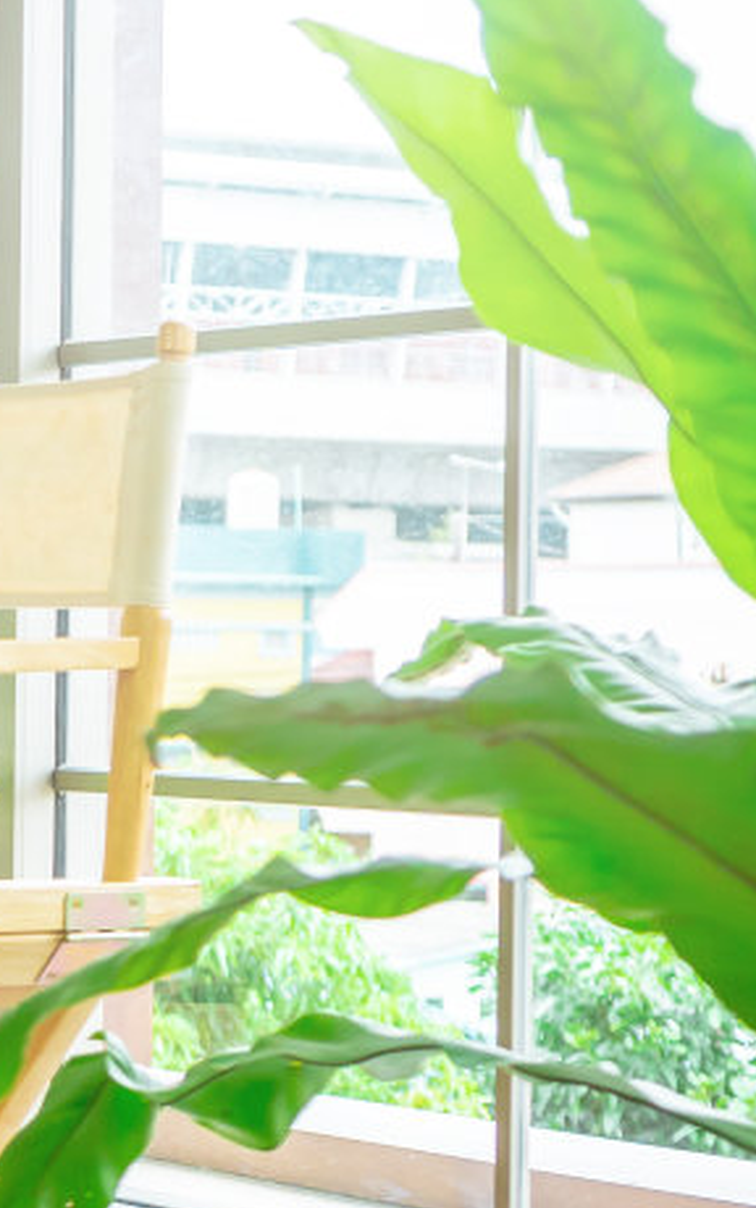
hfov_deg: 9.2
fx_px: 4083
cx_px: -1194
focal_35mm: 124
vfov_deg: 16.8
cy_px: 718
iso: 500
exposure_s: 1/400
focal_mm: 35
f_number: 4
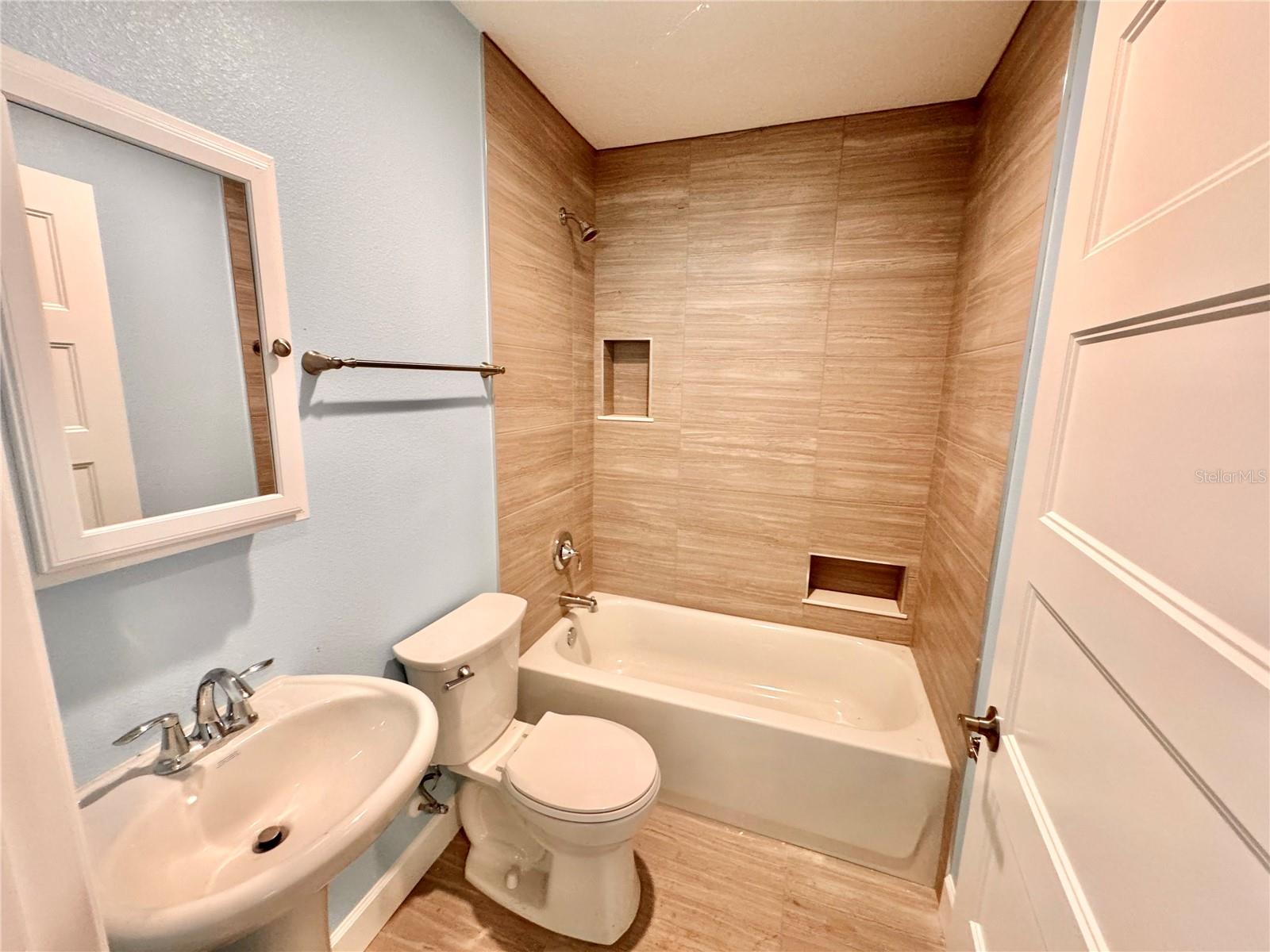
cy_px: 476
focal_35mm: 14
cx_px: 635
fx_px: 514
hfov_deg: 102.1
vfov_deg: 85.7
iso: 250
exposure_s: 1/60
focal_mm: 2.22
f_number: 2.2
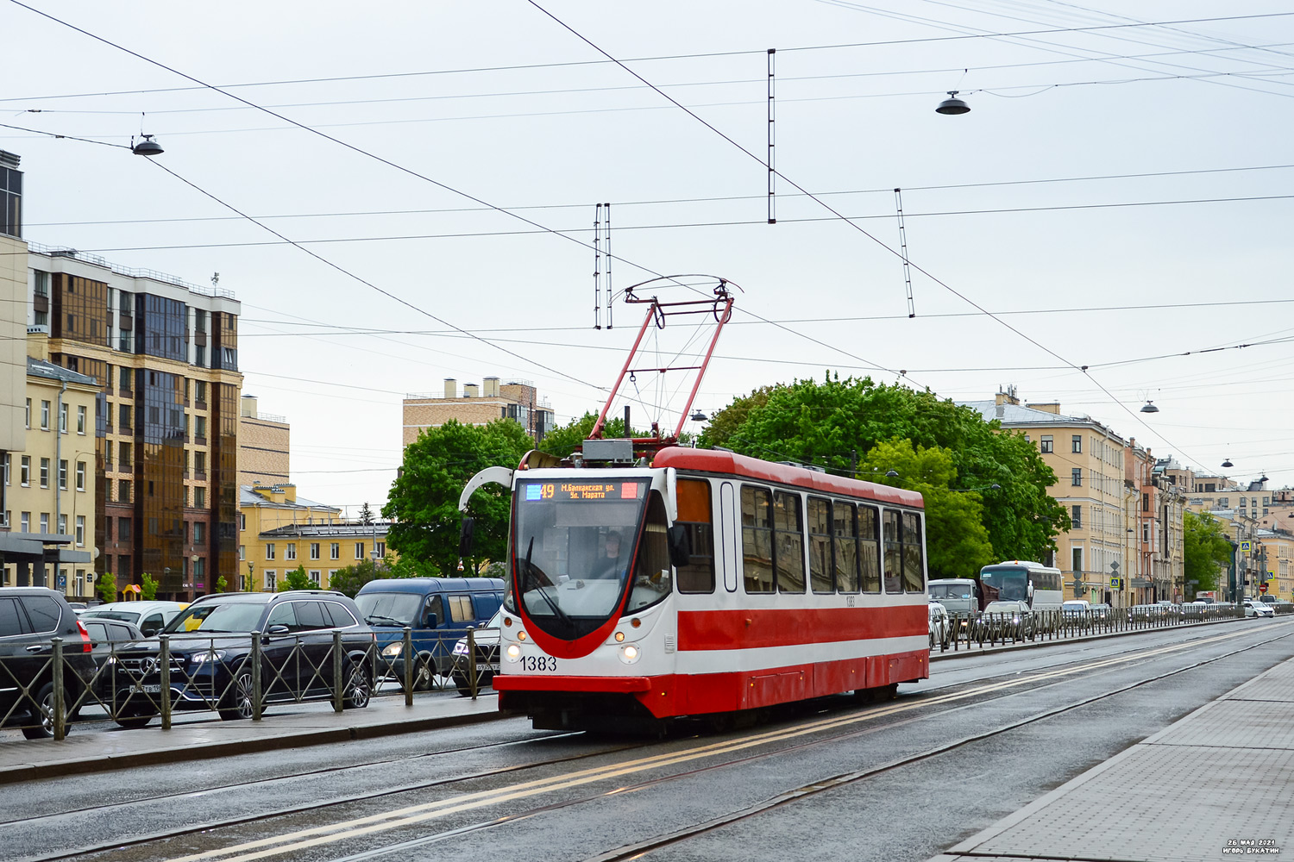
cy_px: 431
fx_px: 1833
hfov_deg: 38.9
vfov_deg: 26.5
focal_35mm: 51
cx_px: 647
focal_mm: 34
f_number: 5
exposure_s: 1/400
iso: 400
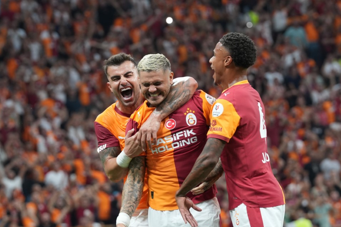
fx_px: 3097
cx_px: 186
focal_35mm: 327
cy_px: 112
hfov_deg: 6.3
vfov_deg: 4.2
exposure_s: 1/400
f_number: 5
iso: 2000
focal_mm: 200
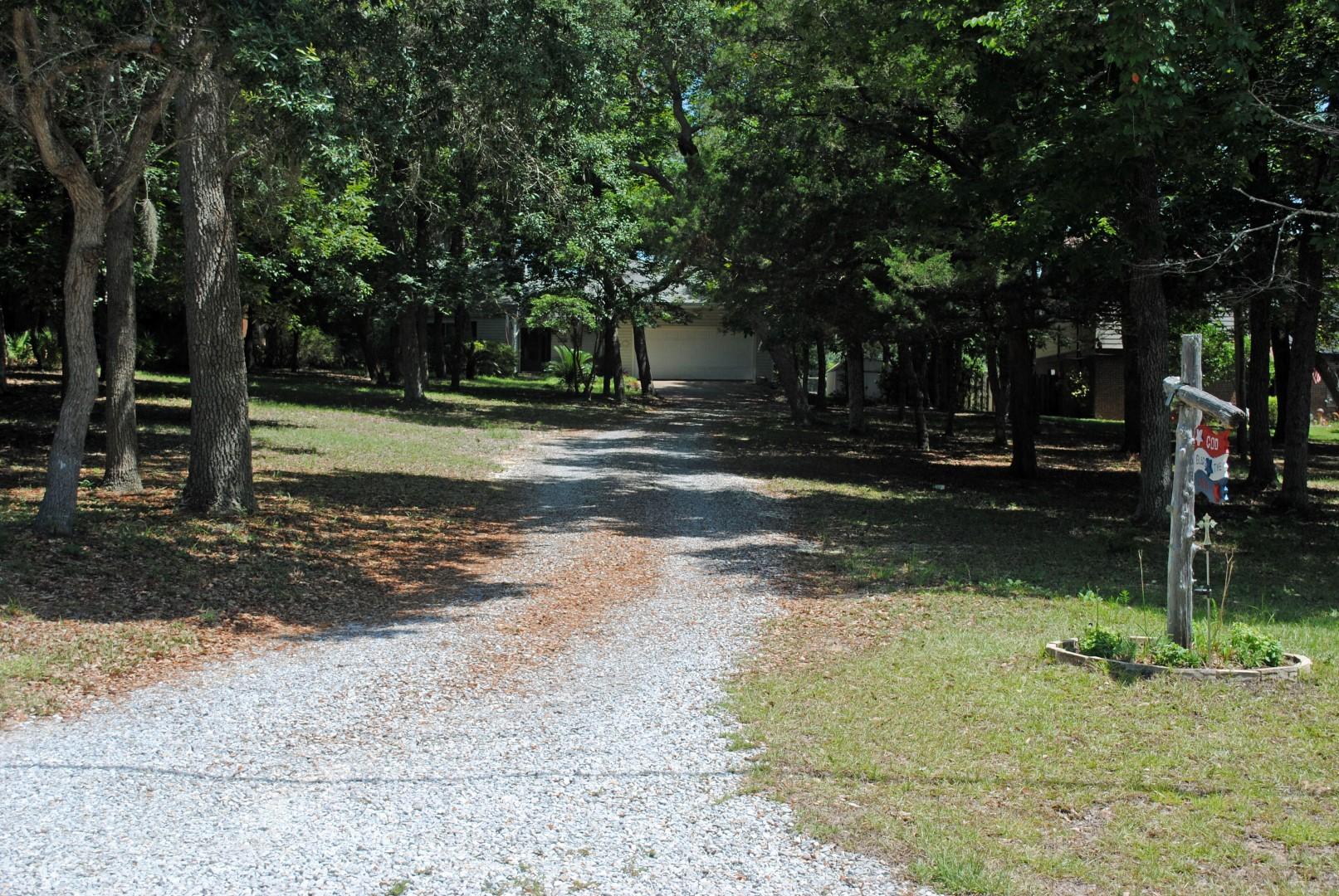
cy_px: 448
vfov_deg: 28.2
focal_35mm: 48
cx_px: 670
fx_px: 1788
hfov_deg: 41.1
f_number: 7.1
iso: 100
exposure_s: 1/200
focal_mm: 32
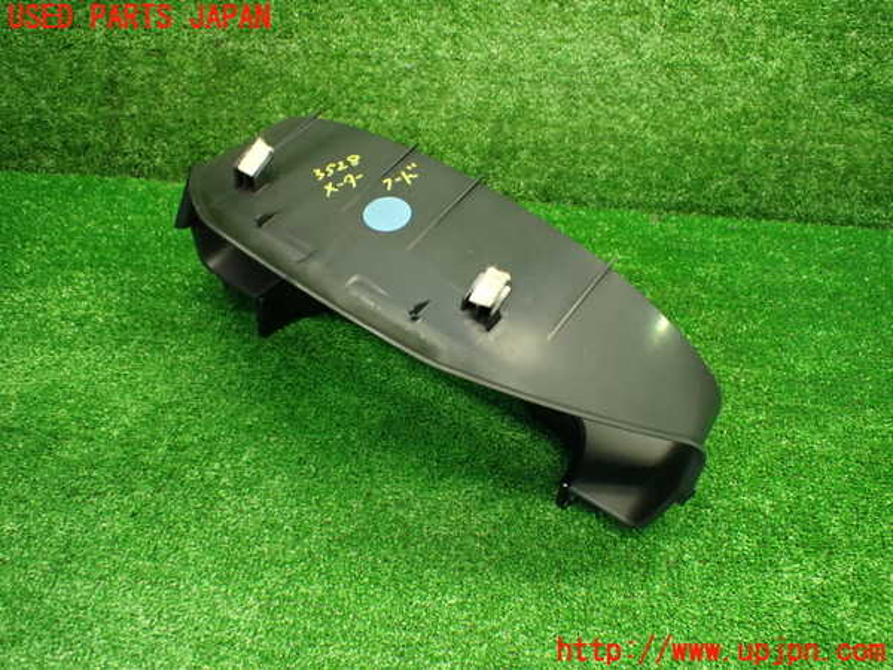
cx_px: 446
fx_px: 774
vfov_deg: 46.8
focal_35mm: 30
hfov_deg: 60.0
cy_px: 335
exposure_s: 1/100
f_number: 2.3
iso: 800
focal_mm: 5.4
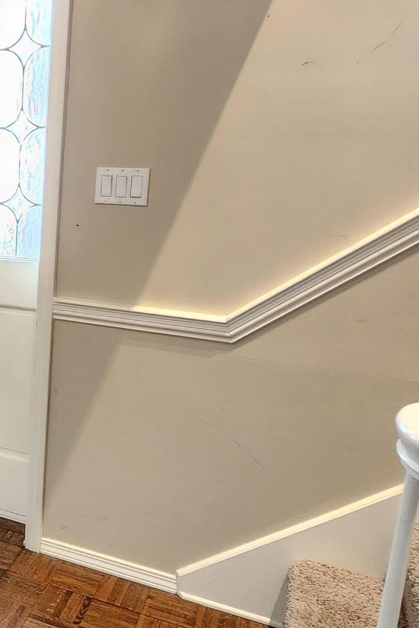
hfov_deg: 30.7
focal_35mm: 36
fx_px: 629
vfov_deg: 53.1
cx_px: -94
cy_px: 300
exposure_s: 1/24
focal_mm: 2.2
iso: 640
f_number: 2.2
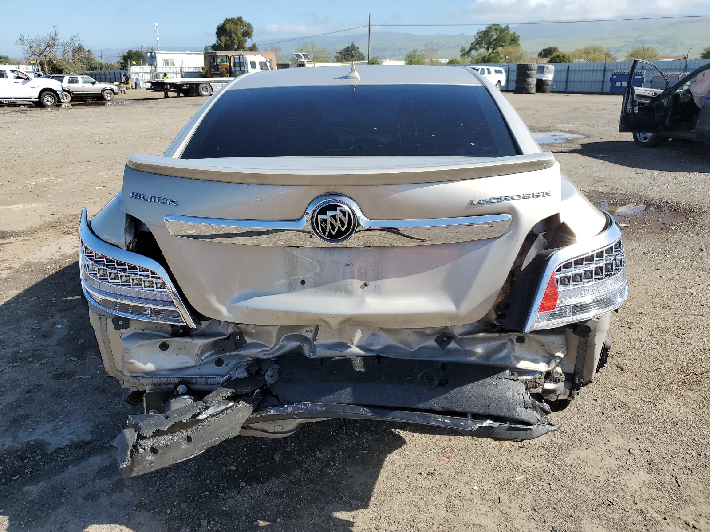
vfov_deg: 53.1
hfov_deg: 67.3
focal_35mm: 26
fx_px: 533
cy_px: 266
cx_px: 355
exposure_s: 1/2500
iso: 50
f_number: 1.5
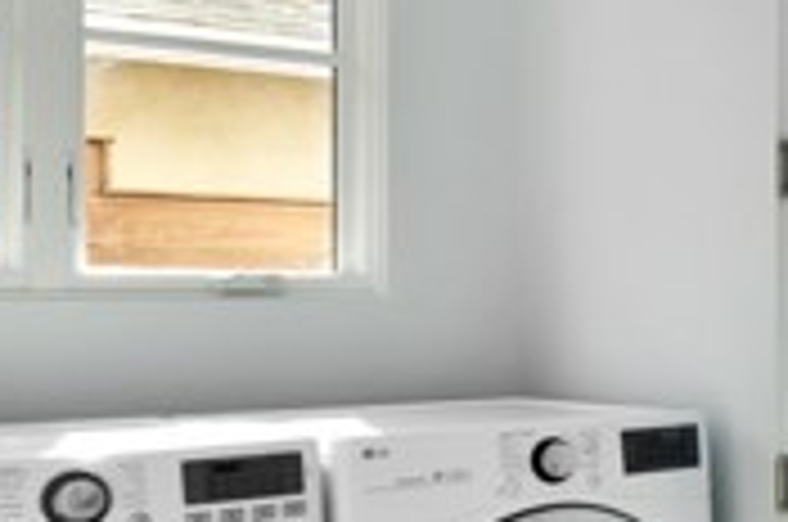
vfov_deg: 20.5
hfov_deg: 23.8
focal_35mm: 66
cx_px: 1202
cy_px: 340
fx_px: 1442
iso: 400
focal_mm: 12
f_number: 6.3
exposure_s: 1/125
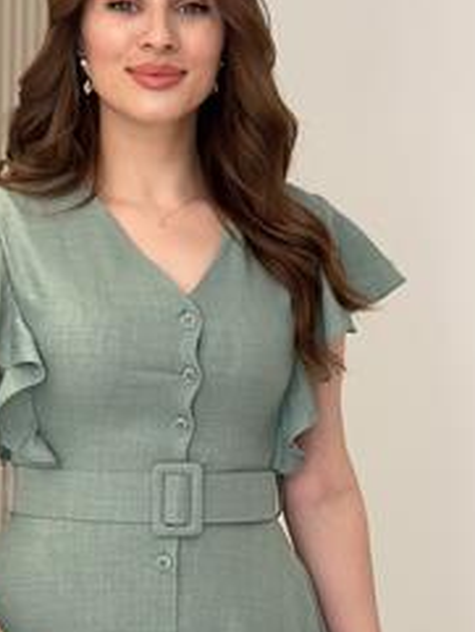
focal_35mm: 106
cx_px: 157
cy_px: 392
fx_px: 1938
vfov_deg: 18.5
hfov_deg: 14.0
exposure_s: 1/406
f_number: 1.78
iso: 80
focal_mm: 6.86
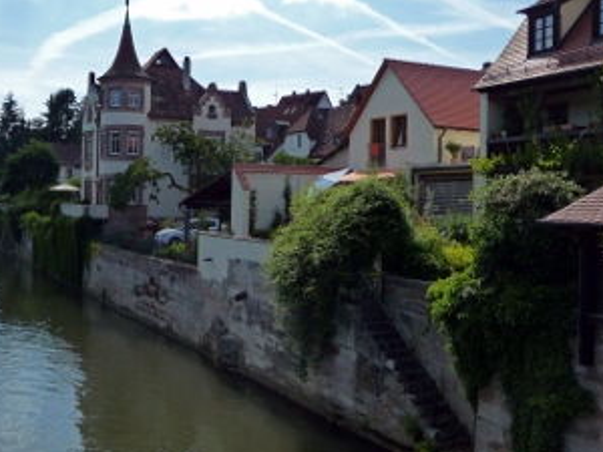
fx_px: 697
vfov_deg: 35.9
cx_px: 227
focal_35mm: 40
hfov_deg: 46.4
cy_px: 203
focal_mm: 5
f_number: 3.4
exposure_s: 1/1300
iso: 160
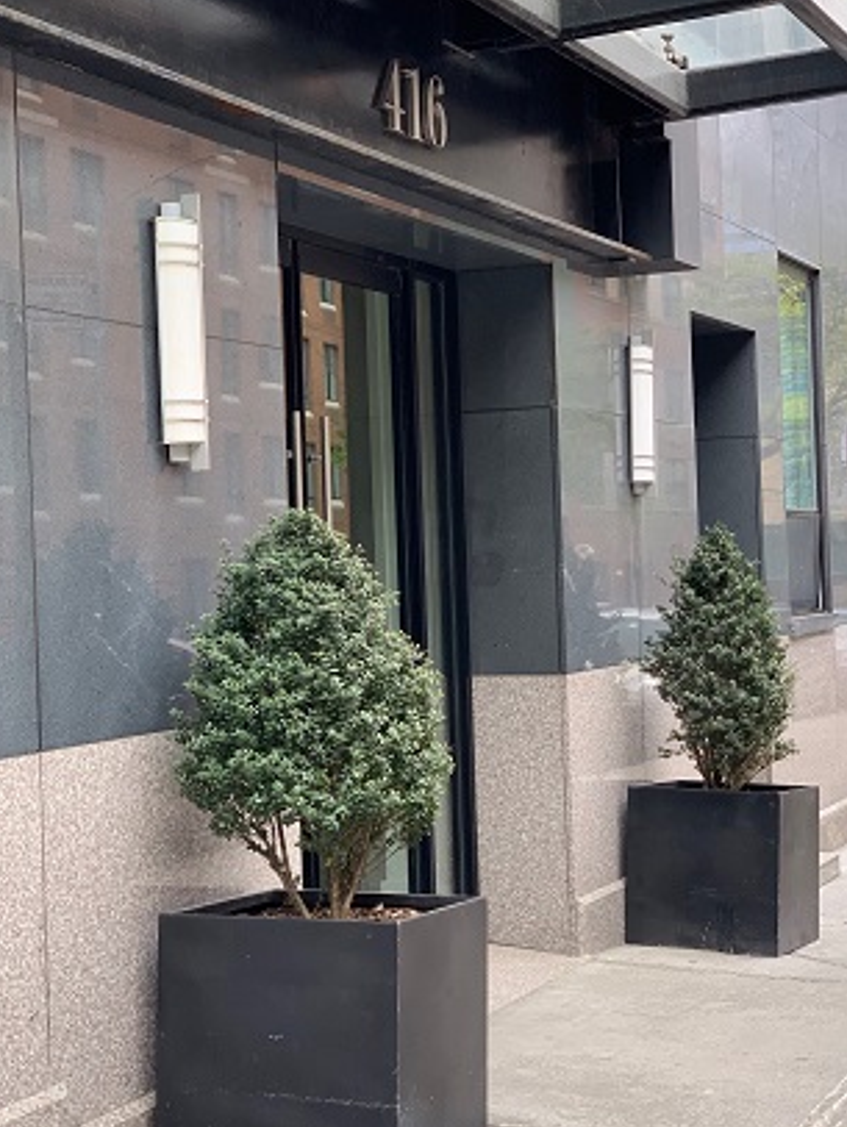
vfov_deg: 30.2
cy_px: 547
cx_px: 437
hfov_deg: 23.0
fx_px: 2086
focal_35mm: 64
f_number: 2.4
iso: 64
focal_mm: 6
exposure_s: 1/122
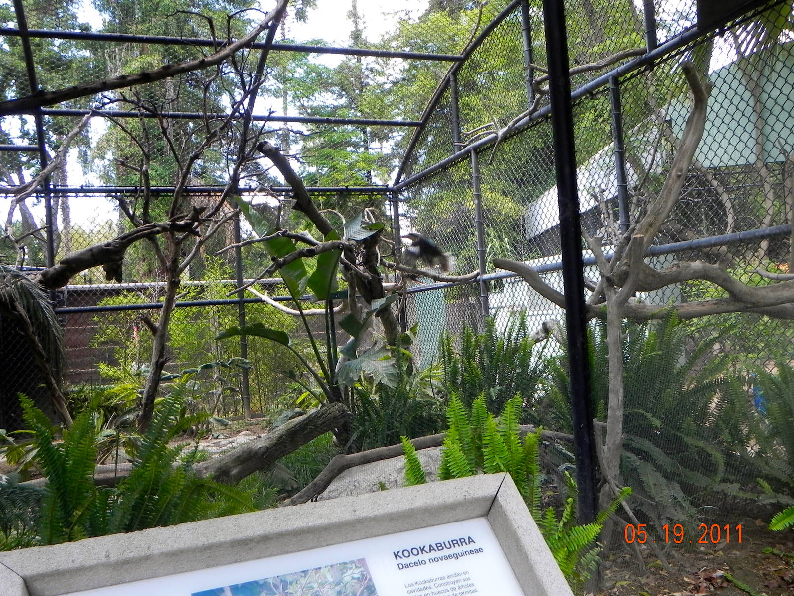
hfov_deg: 55.4
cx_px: 397
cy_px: 298
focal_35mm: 33
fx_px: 757
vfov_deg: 42.9
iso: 160
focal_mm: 5.9
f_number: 3.5
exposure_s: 1/102
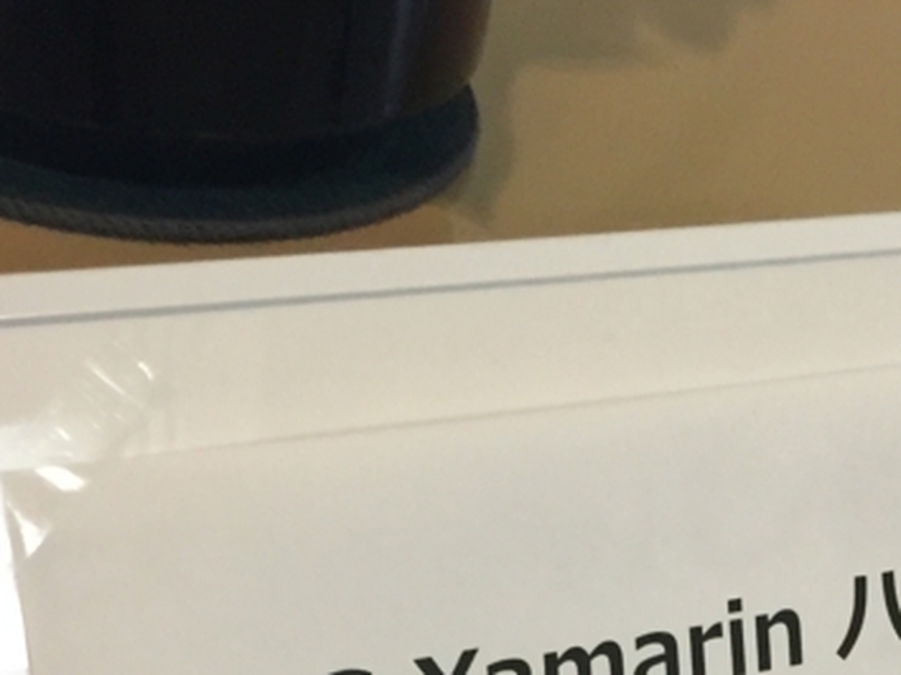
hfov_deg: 23.3
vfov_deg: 16.4
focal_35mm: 84
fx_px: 2185
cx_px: 532
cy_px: 920
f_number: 2.2
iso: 125
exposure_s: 1/10
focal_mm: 4.15
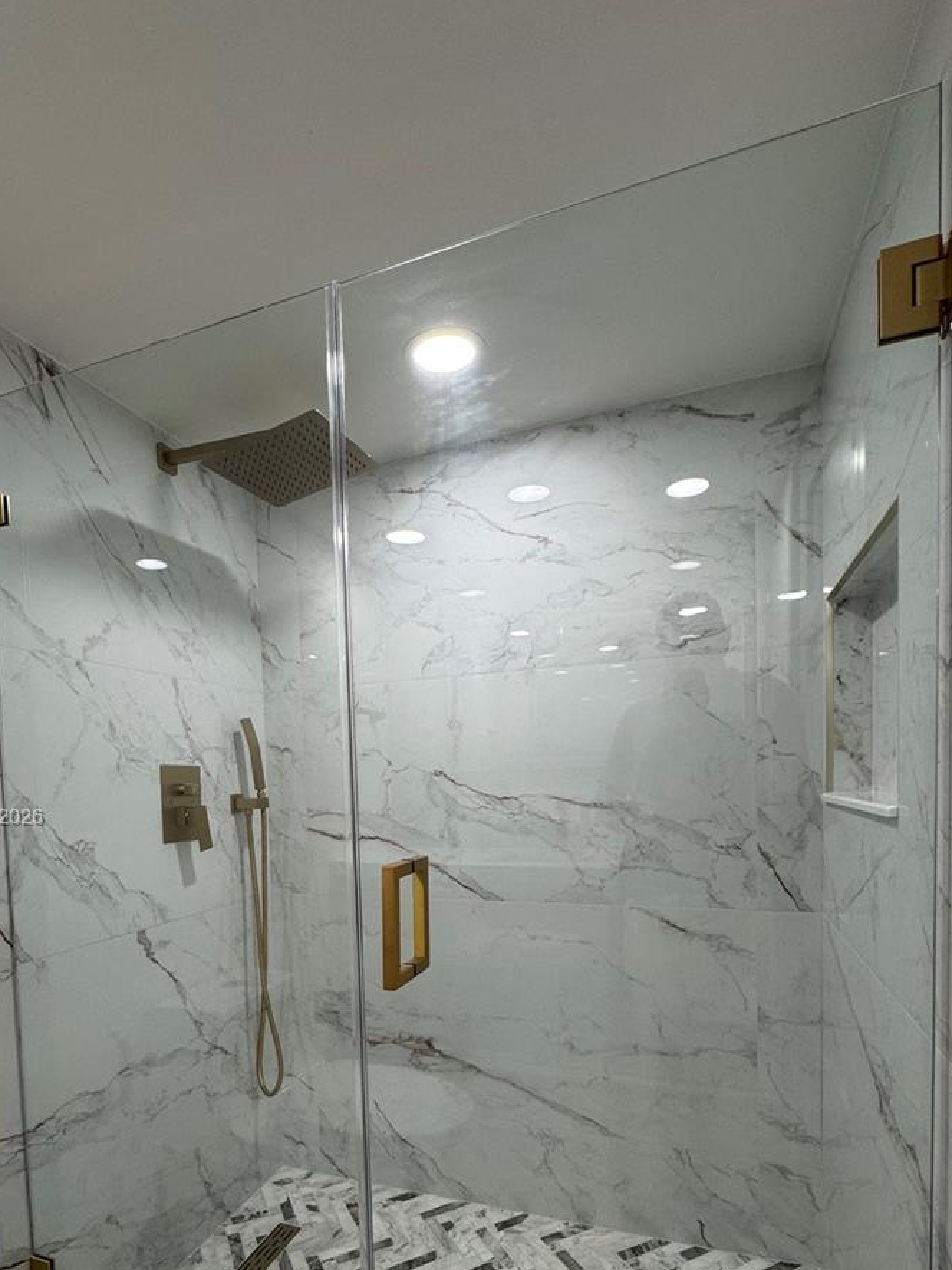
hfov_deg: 68.5
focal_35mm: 19
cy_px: 819
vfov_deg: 82.5
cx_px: 424
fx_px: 697
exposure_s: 1/120
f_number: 2.2
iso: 125
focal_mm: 2.22
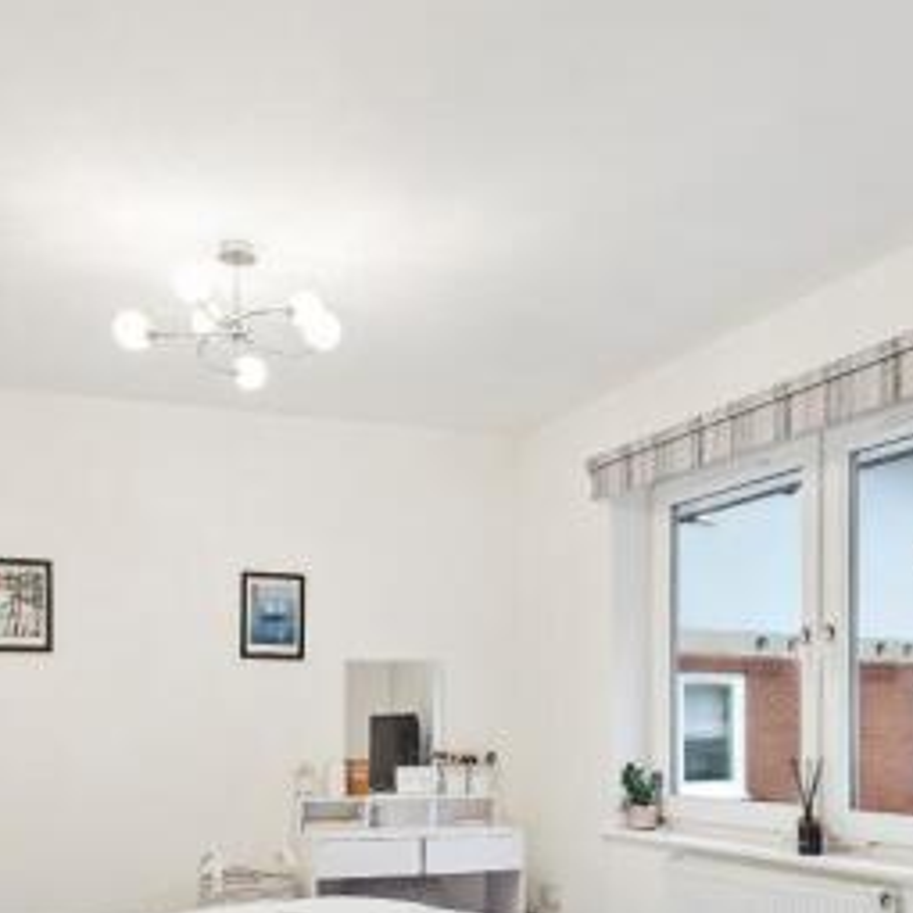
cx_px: 510
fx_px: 1044
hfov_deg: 47.1
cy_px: 764
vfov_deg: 44.3
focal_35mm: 35
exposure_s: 1/13
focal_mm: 16
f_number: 4.5
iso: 320
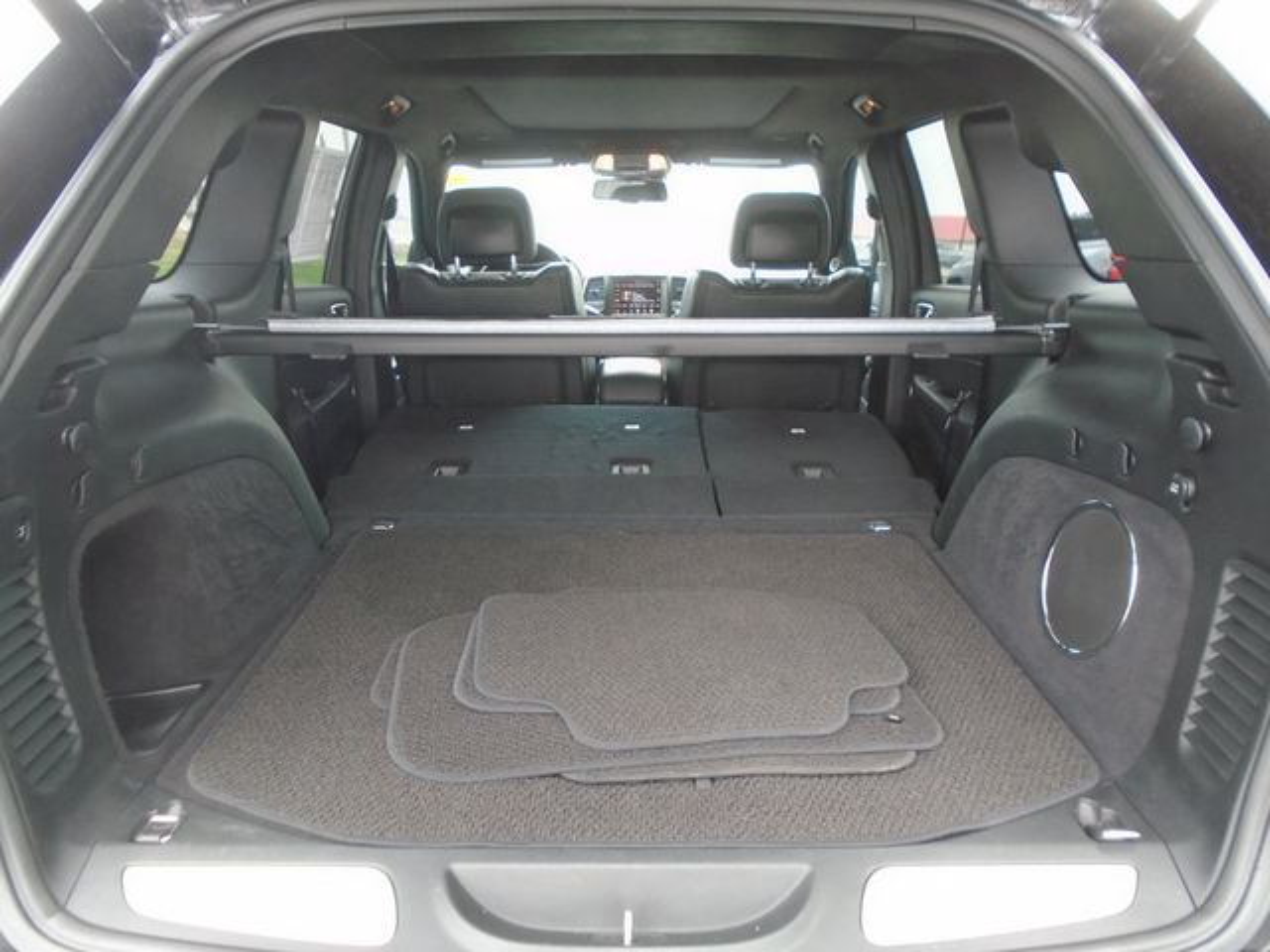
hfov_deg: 67.3
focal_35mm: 26
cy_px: 476
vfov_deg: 53.1
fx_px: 954
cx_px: 635
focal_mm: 4.6
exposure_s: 1/30
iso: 200
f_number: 3.2
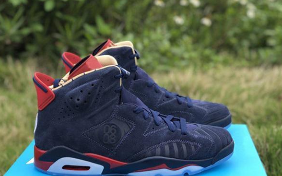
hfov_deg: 27.5
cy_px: 134
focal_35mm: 75
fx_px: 576
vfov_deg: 17.3
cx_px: 120
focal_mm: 6
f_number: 2.4
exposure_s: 1/414
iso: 16
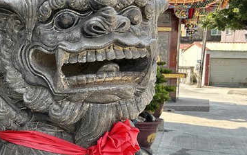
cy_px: 91
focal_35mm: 60
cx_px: -20
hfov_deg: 30.6
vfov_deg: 21.6
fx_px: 404
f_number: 1.5
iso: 50
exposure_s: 1/678
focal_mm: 5.7
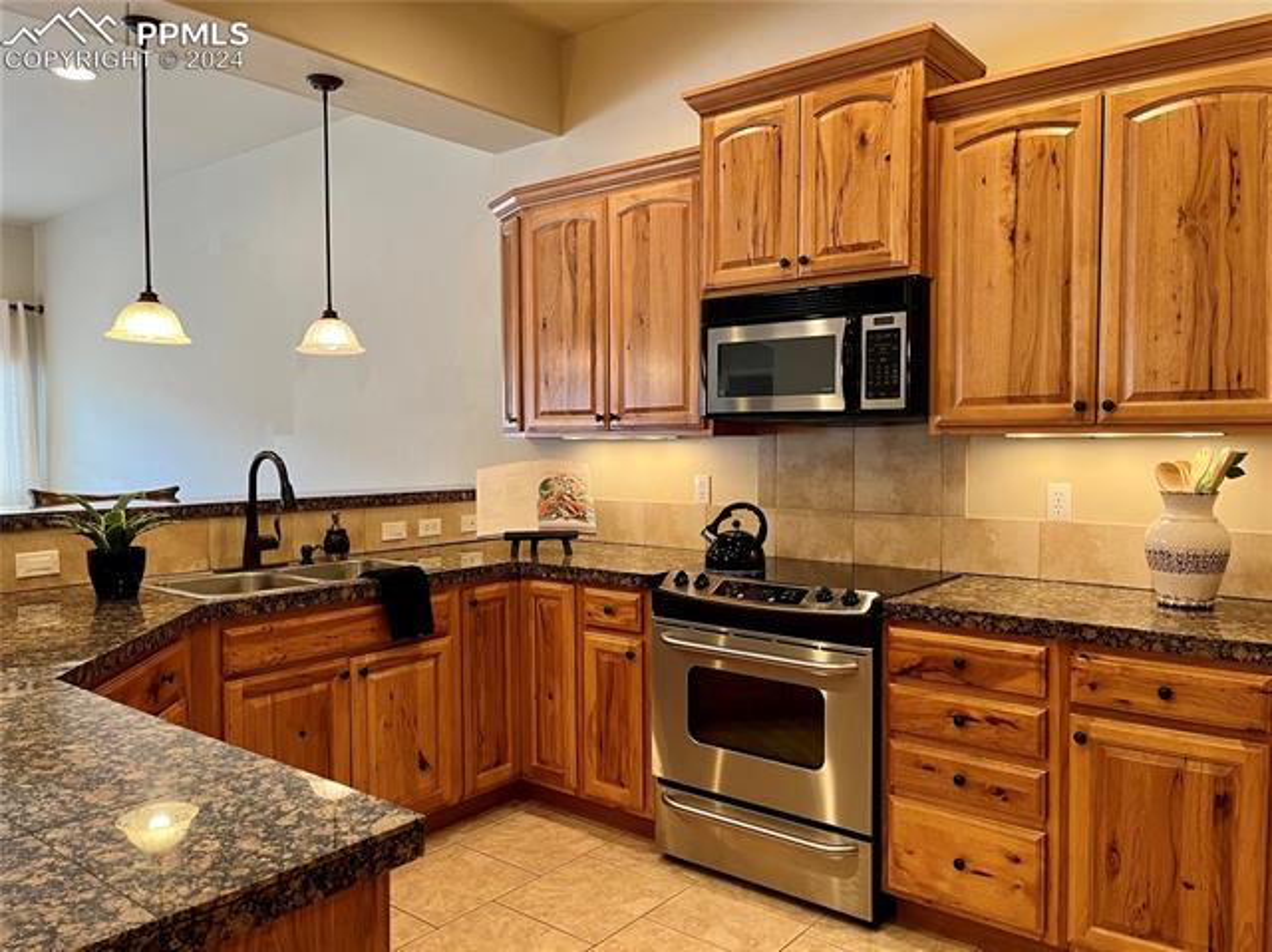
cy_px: 476
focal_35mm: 26
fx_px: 955
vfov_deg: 53.0
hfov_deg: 67.3
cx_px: 636
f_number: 1.6
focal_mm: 5.1
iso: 100
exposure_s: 1/60
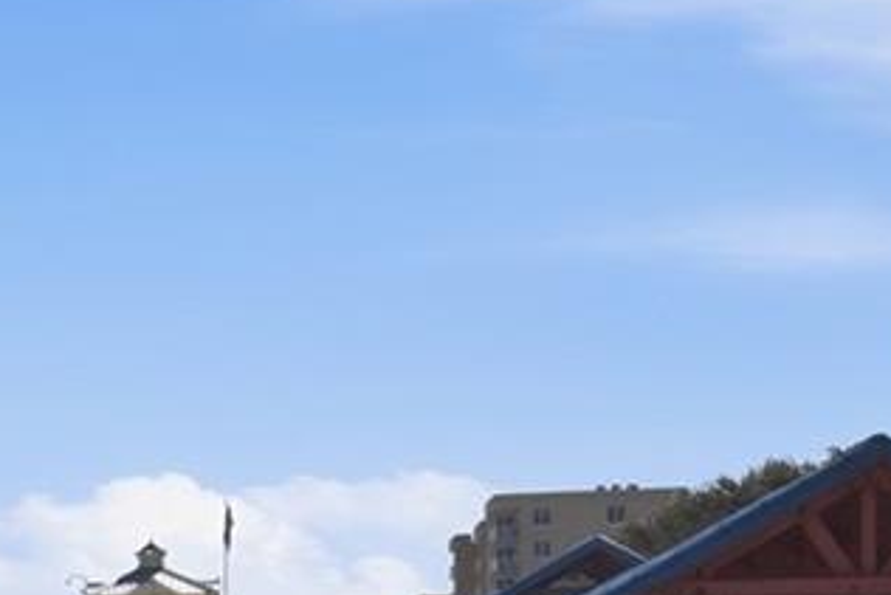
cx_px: -883
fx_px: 2006
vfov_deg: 16.3
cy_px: 695
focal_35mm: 81
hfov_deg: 17.7
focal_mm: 16
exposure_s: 1/640
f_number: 13
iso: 200
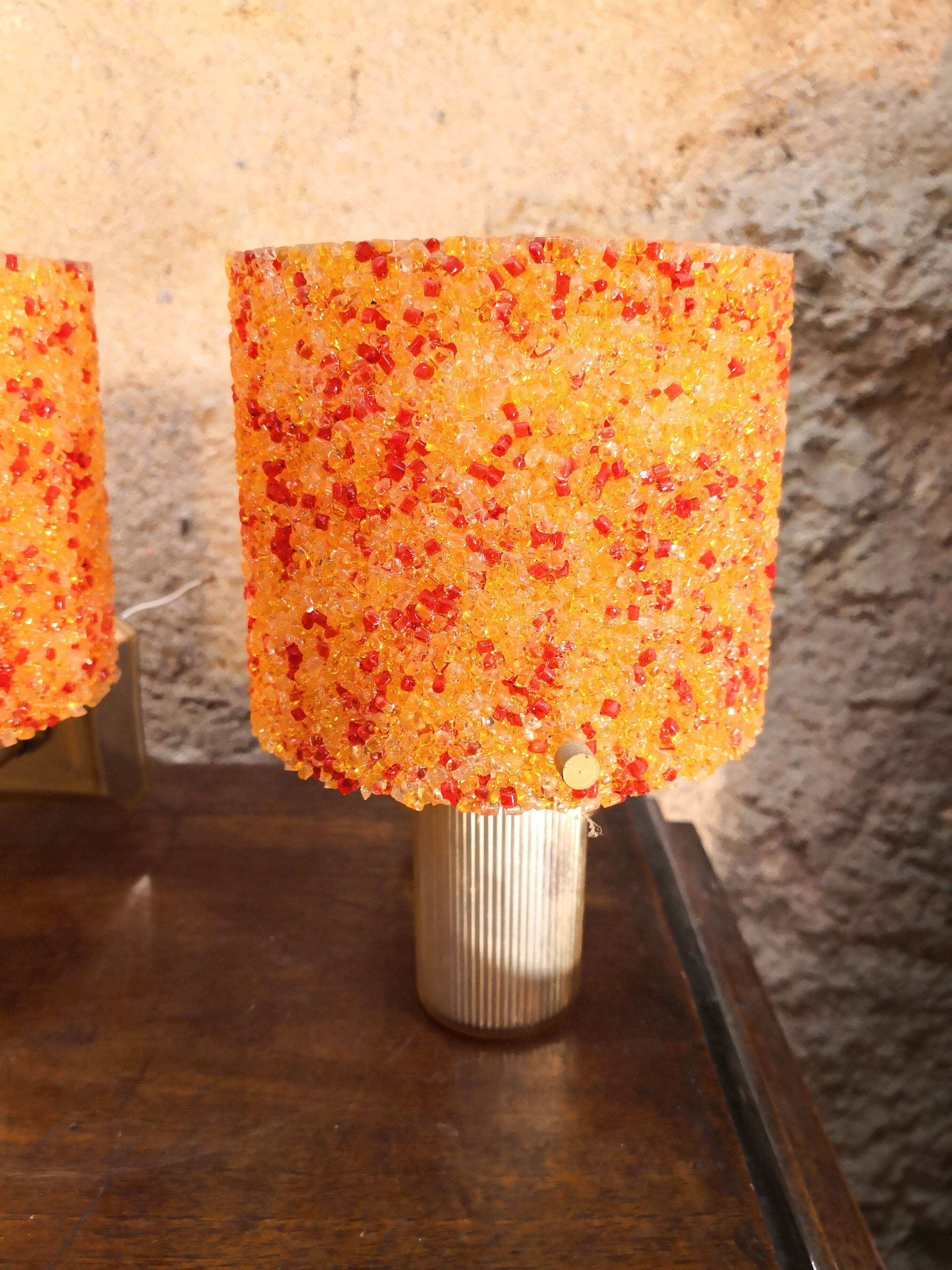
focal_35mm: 27
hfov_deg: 51.4
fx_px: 990
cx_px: 476
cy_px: 635
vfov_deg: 65.3
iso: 400
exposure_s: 1/100
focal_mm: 3.95
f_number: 1.6
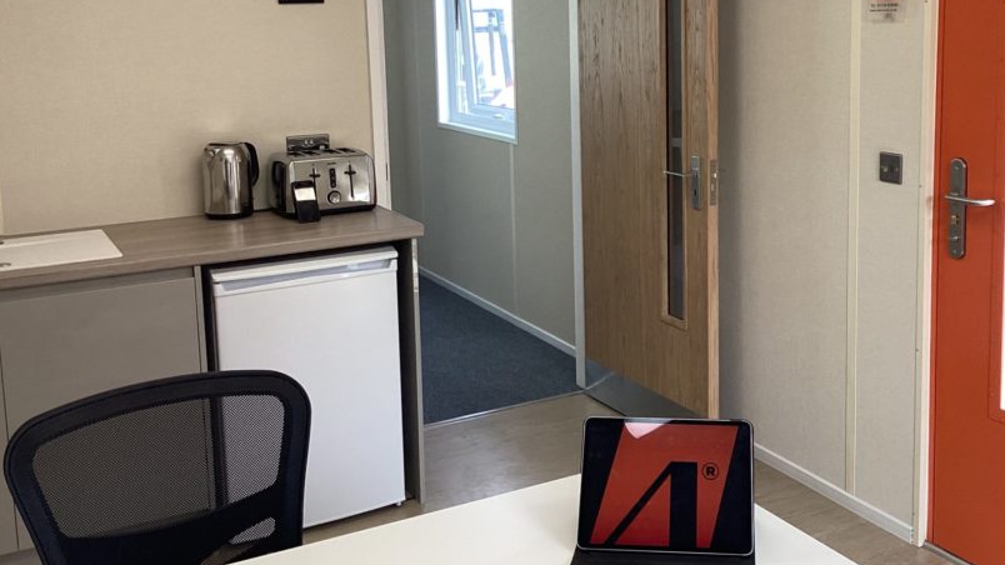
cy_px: 168
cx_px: 611
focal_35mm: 43
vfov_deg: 27.5
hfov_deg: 47.0
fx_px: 1146
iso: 80
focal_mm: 3.3
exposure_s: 1/100
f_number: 2.4
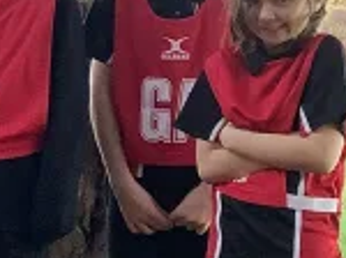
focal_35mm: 149
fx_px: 1487
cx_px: -240
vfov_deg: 9.9
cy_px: 117
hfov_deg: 12.3
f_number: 2.4
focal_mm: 3.3
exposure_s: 1/50
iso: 64
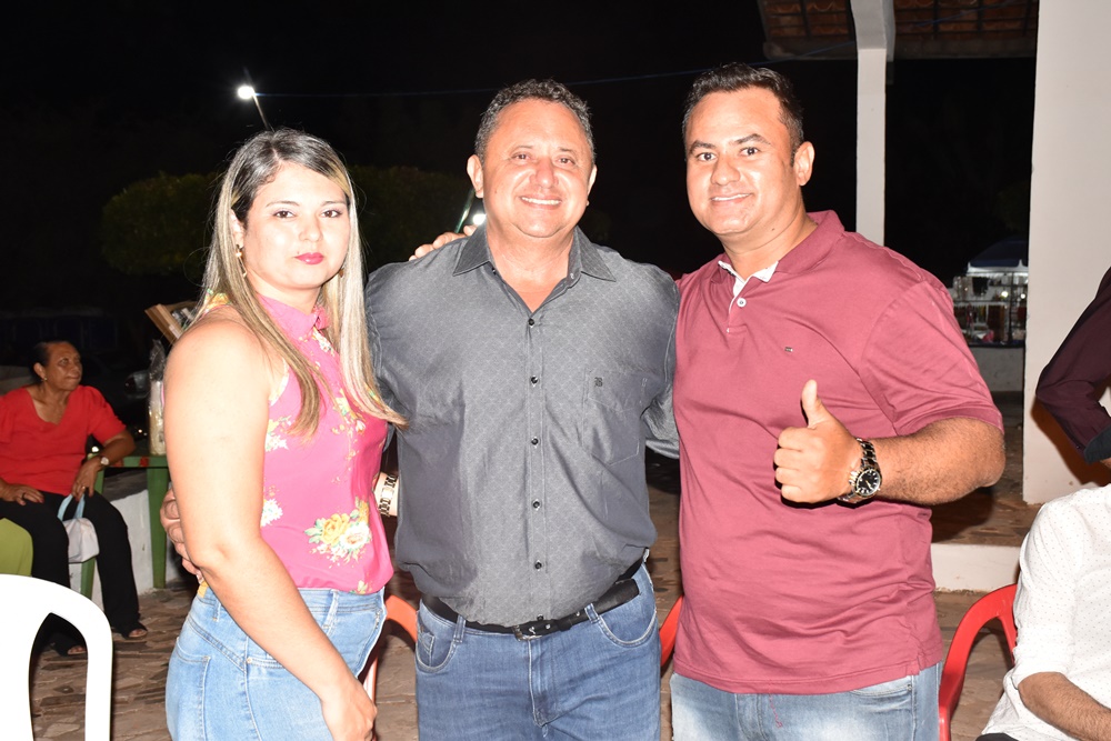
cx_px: 556
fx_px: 1481
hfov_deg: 41.1
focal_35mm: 48
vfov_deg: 28.1
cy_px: 370
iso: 1250
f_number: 6.3
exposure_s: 1/100
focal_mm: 32
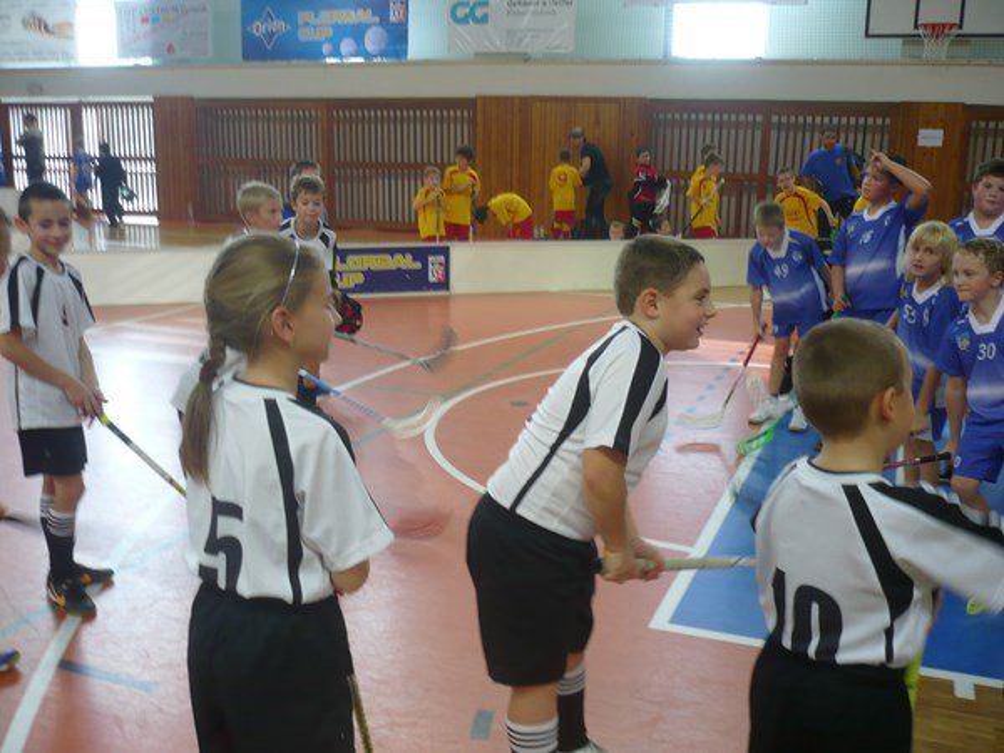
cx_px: 502
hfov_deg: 52.6
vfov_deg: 40.7
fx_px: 1015
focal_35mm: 35
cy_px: 376
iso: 100
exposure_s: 1/50
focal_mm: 5.8
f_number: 2.8
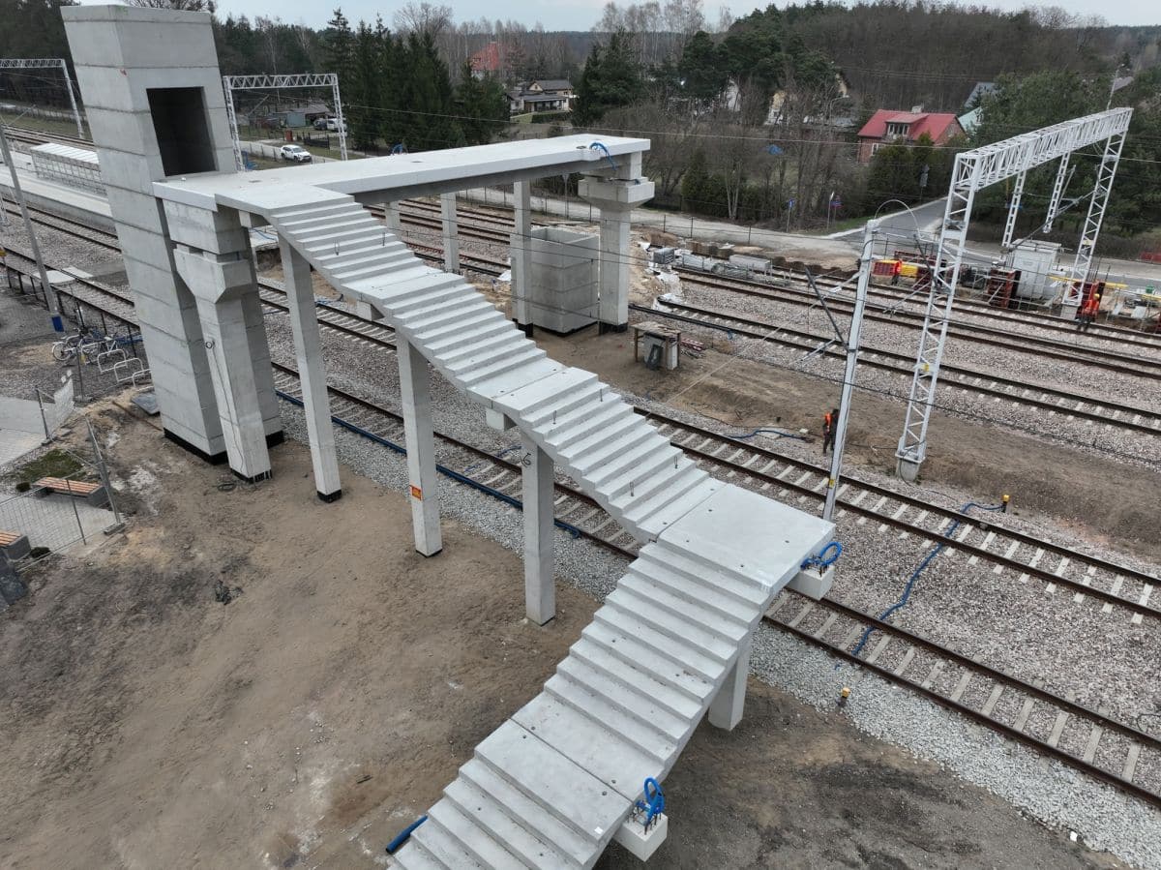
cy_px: 435
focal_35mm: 24
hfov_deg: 71.6
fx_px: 805
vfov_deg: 56.8
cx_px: 580
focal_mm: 12.29
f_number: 2.8
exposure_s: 1/250
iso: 170
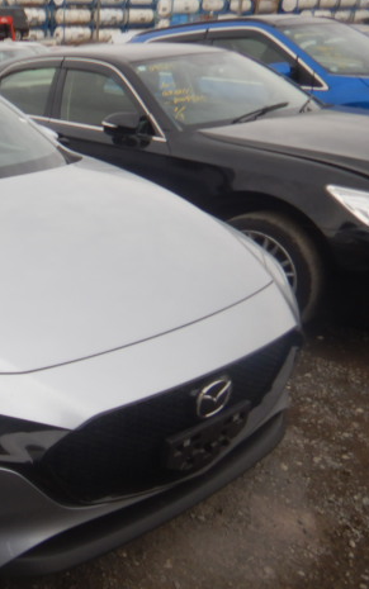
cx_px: -30
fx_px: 563
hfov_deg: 32.3
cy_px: 295
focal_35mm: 35
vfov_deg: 55.3
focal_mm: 4.3
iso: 125
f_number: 2.8
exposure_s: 1/60
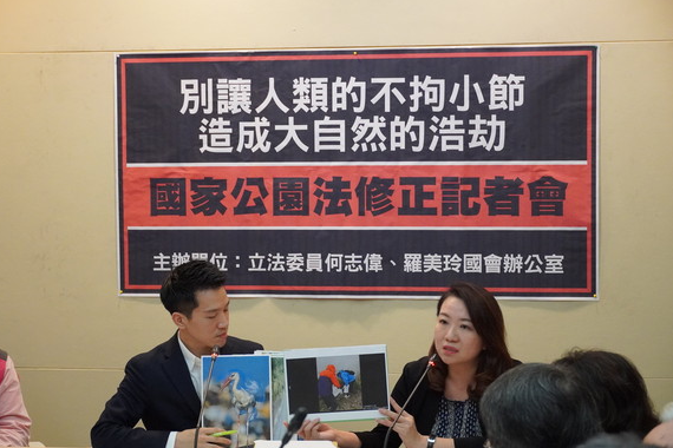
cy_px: 231
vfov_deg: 17.3
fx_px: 1477
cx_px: 327
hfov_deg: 25.7
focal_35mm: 79
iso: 5000
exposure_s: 1/160
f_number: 5
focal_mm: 50
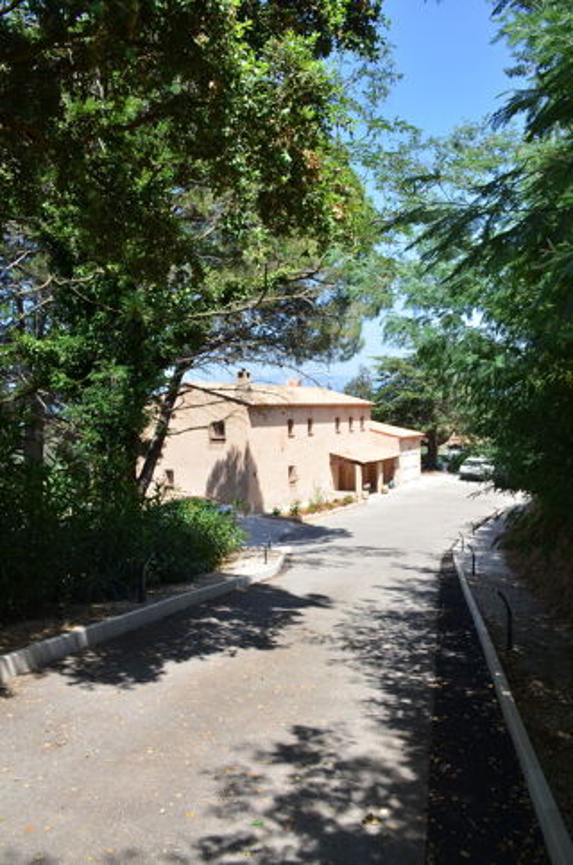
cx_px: 286
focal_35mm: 27
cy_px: 432
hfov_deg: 47.7
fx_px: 647
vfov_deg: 67.5
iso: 200
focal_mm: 18
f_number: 11
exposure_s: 1/100
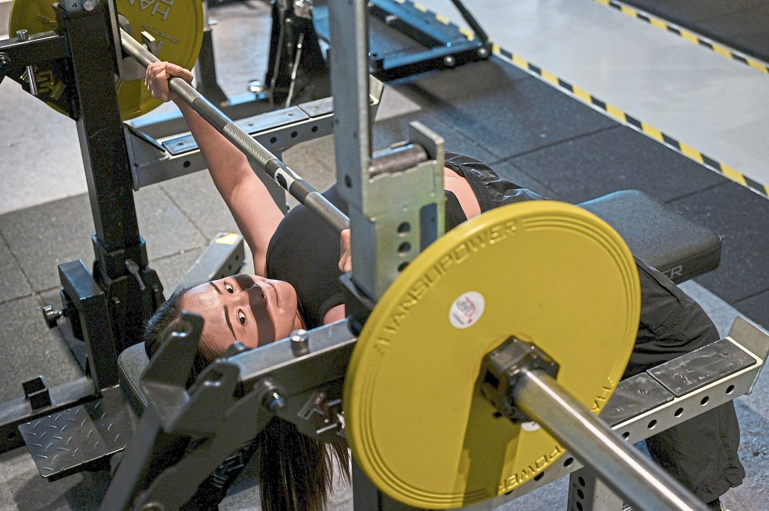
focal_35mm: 50
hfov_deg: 39.6
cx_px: 384
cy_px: 256
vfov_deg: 27.0
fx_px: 1067
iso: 1250
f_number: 4
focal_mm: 50
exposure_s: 1/160
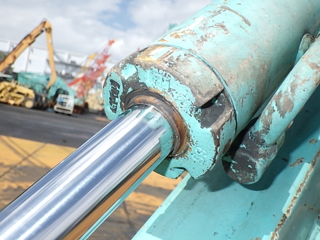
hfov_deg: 44.8
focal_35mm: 42
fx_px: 388
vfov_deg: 34.3
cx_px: 160
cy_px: 120
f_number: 4.2
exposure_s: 1/1000
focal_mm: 7.5
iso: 125
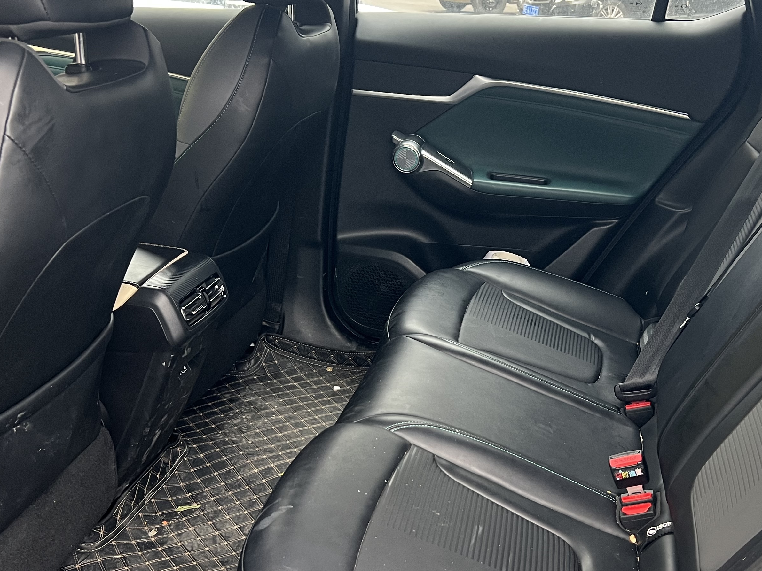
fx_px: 969
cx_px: 398
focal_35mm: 44
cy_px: 344
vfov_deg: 32.8
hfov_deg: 42.9
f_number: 1.5
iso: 200
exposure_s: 1/60
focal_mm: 5.7
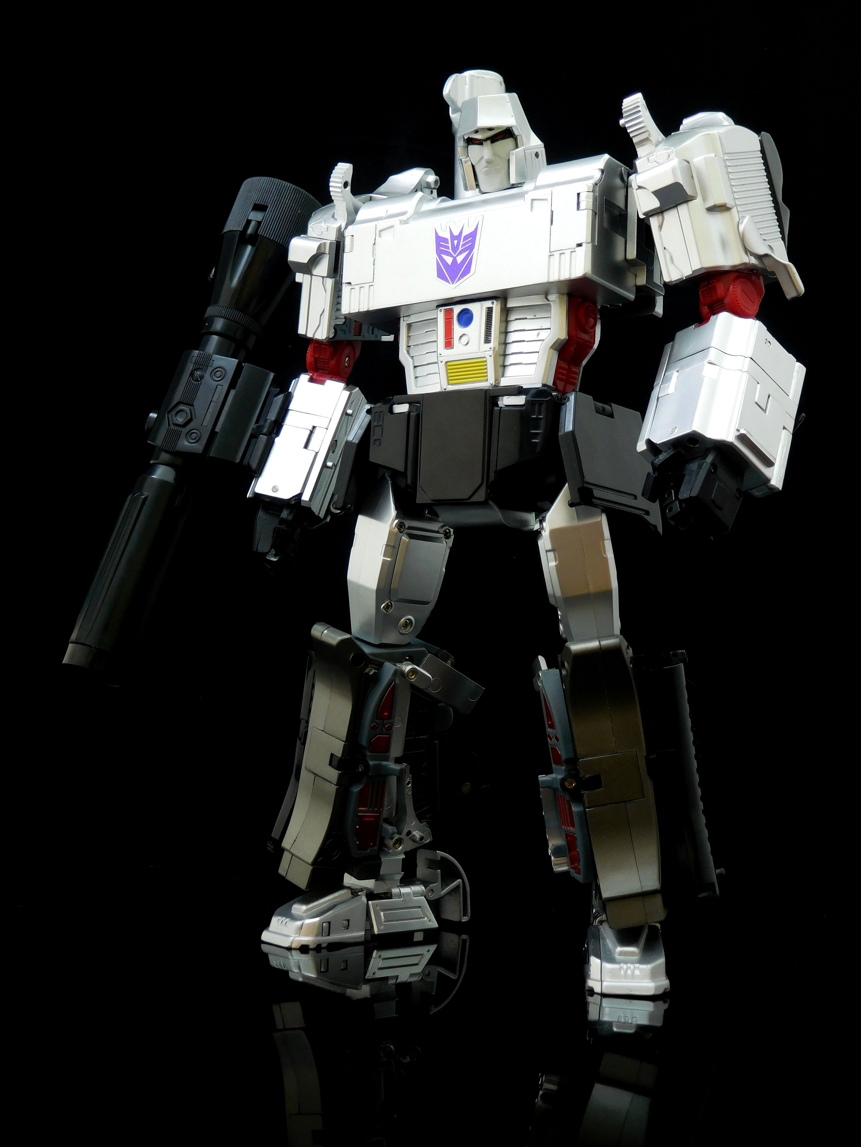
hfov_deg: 29.1
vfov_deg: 38.2
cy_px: 574
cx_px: 430
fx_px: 1658
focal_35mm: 50
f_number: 4.1
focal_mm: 8.9
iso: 125
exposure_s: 1
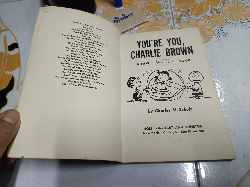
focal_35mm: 24
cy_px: 94
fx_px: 173
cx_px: 125
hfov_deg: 71.6
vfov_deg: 56.8
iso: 1159
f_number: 1.7
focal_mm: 5.31
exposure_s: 1/50
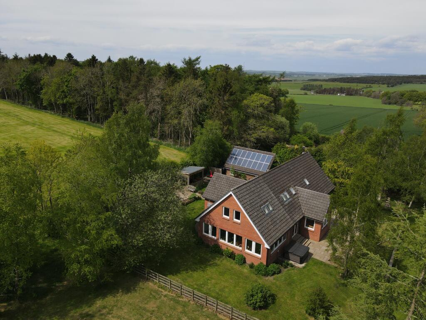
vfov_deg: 56.8
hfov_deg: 71.6
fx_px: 295
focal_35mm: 24
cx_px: 213
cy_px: 160
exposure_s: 1/1250
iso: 100
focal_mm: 4.5
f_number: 2.8
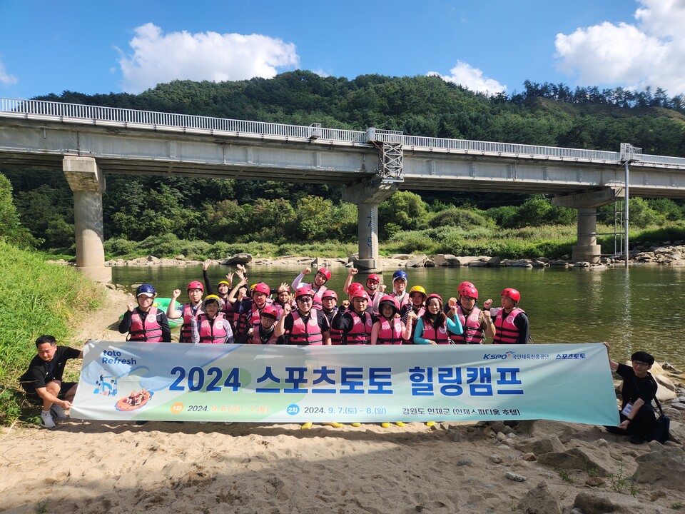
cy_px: 257
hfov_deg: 73.9
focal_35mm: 23
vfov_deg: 58.9
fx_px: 455
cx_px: 342
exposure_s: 1/1205
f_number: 1.8
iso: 20
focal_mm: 5.4
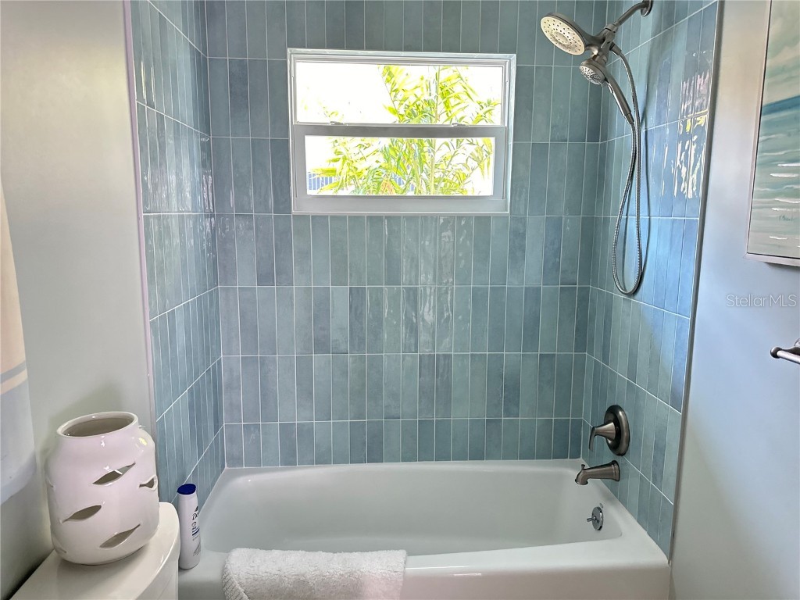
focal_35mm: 24
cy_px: 300
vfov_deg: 56.8
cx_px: 400
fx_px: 555
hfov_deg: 71.6
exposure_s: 1/60
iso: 640
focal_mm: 6.86
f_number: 1.78
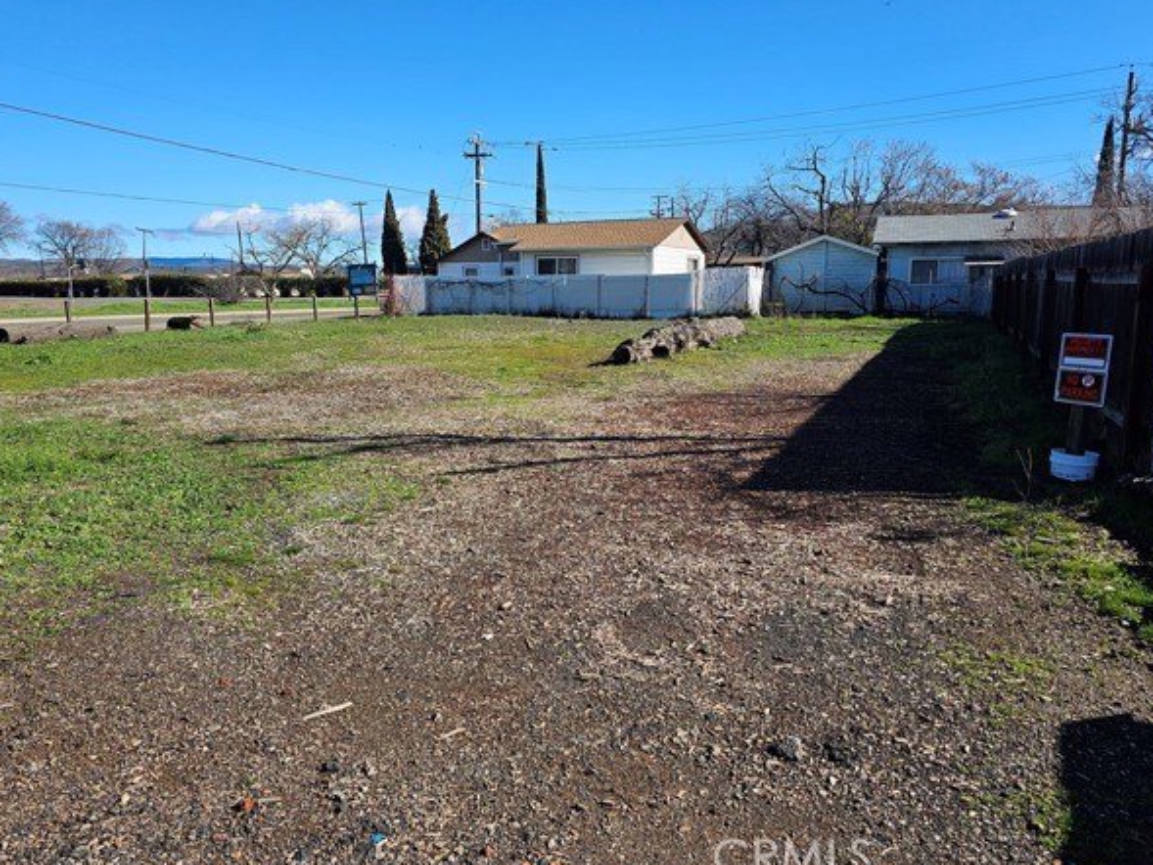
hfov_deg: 69.3
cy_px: 415
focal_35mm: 25
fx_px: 833
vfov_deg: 54.9
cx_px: 552
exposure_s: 1/636
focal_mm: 6.3
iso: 10
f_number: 1.7
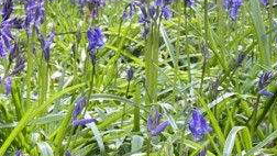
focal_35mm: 108
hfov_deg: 18.2
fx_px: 794
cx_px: -106
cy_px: 32
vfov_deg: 11.2
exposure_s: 1/156
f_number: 1.8
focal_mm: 4.25
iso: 32
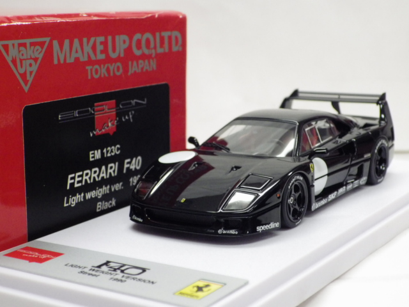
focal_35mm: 71
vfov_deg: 20.7
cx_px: 204
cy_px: 154
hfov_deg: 27.4
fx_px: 839
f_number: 4.2
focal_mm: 12.8
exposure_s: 1/50
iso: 800
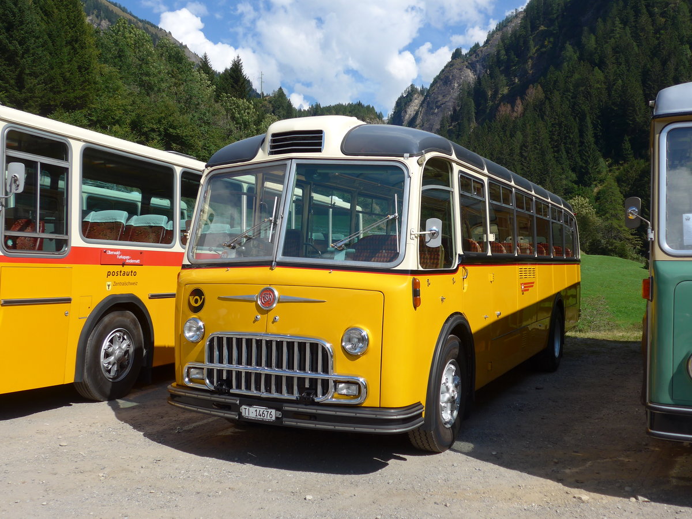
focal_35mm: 36
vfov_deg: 39.7
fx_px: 720
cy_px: 260
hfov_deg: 51.4
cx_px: 346
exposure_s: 1/2000
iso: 80
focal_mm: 7.5
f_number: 2.8
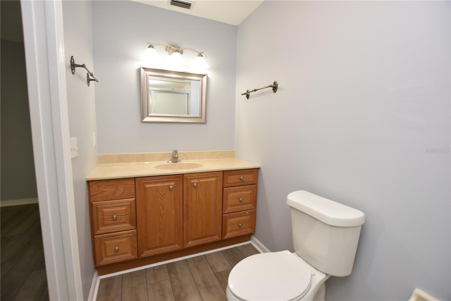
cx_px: 226
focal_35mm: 15
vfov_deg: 77.3
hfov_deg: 100.4
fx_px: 188
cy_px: 150
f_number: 4
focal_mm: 10
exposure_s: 1/60
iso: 320
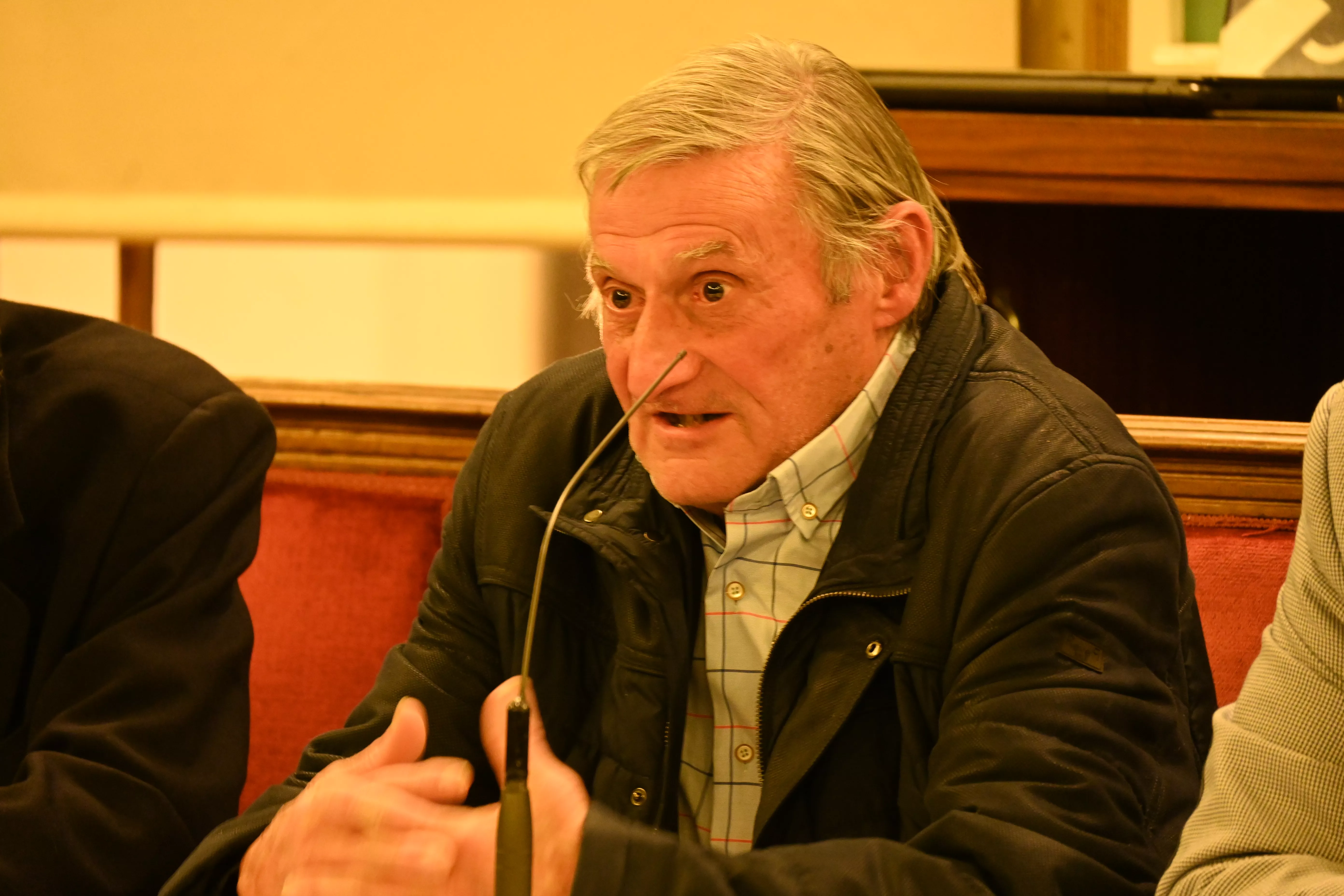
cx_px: 672
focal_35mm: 255
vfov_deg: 5.4
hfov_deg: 8.1
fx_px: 9519
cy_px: 448
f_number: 5.6
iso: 3200
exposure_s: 1/13
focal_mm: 170
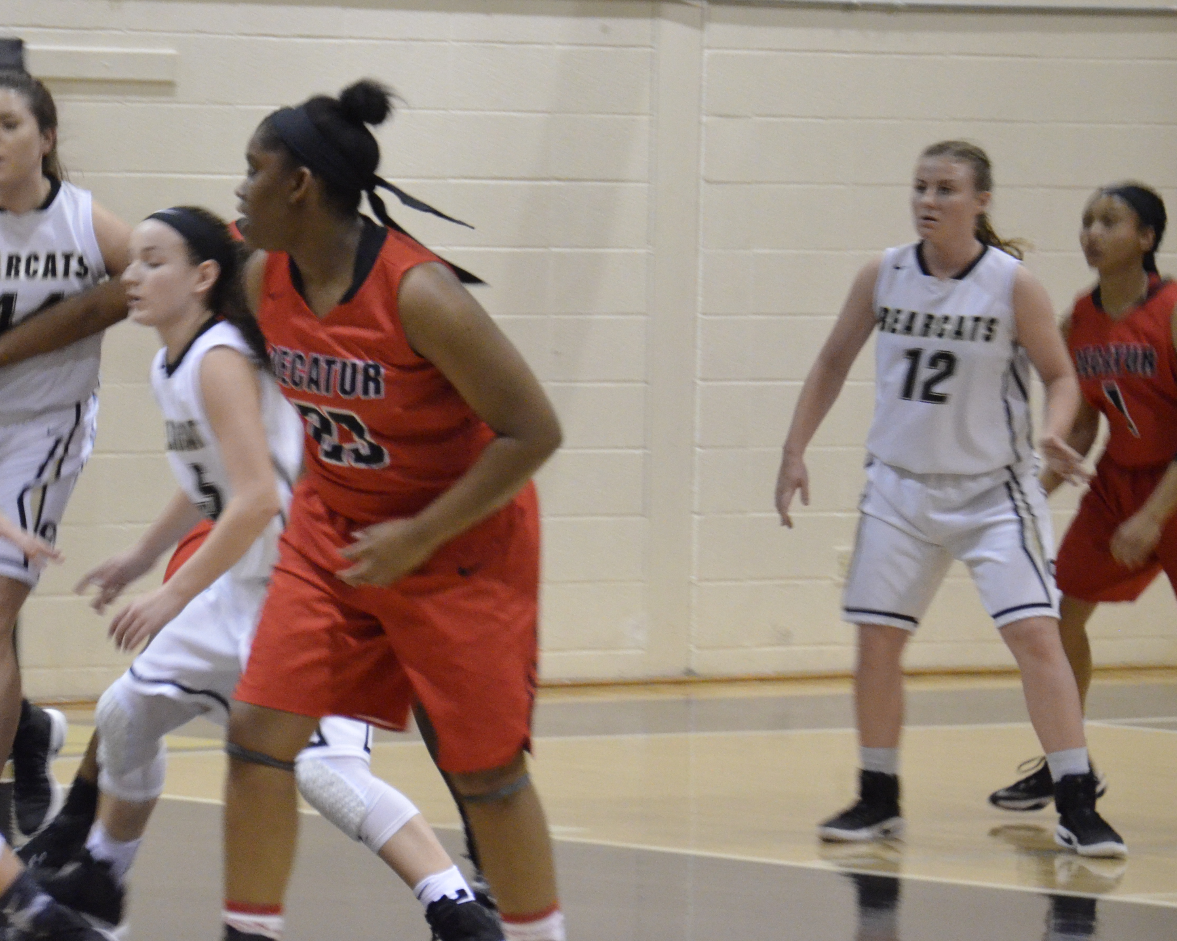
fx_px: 8117
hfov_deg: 8.3
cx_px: 353
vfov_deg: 6.6
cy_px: 326
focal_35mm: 233
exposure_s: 1/100
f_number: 5.6
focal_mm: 98
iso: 4000
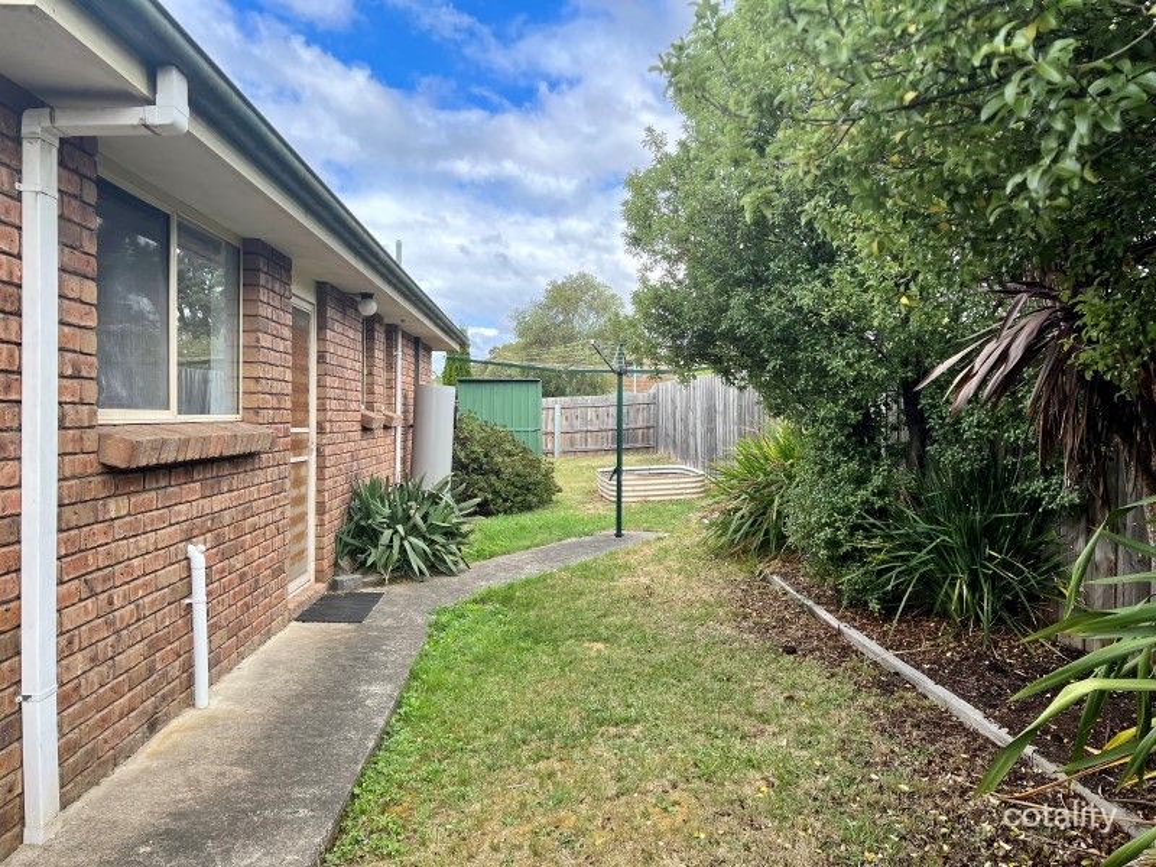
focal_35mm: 26
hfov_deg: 67.3
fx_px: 868
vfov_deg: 53.1
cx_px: 578
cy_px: 434
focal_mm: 5.7
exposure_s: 1/924
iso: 50
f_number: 1.5
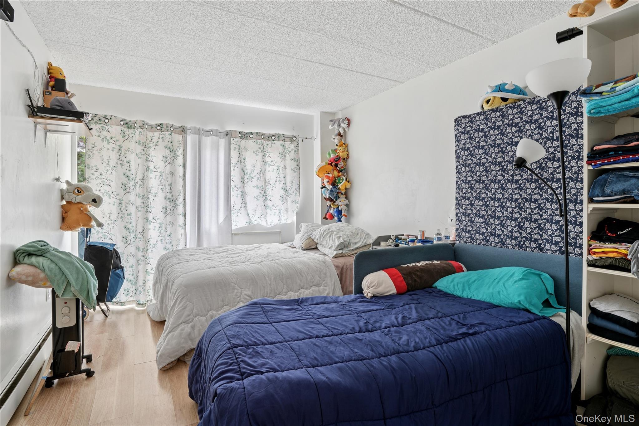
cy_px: 213
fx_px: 319
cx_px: 320
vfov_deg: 67.4
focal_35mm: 18
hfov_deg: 90.0
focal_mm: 18
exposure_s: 1.6
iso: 100
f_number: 11
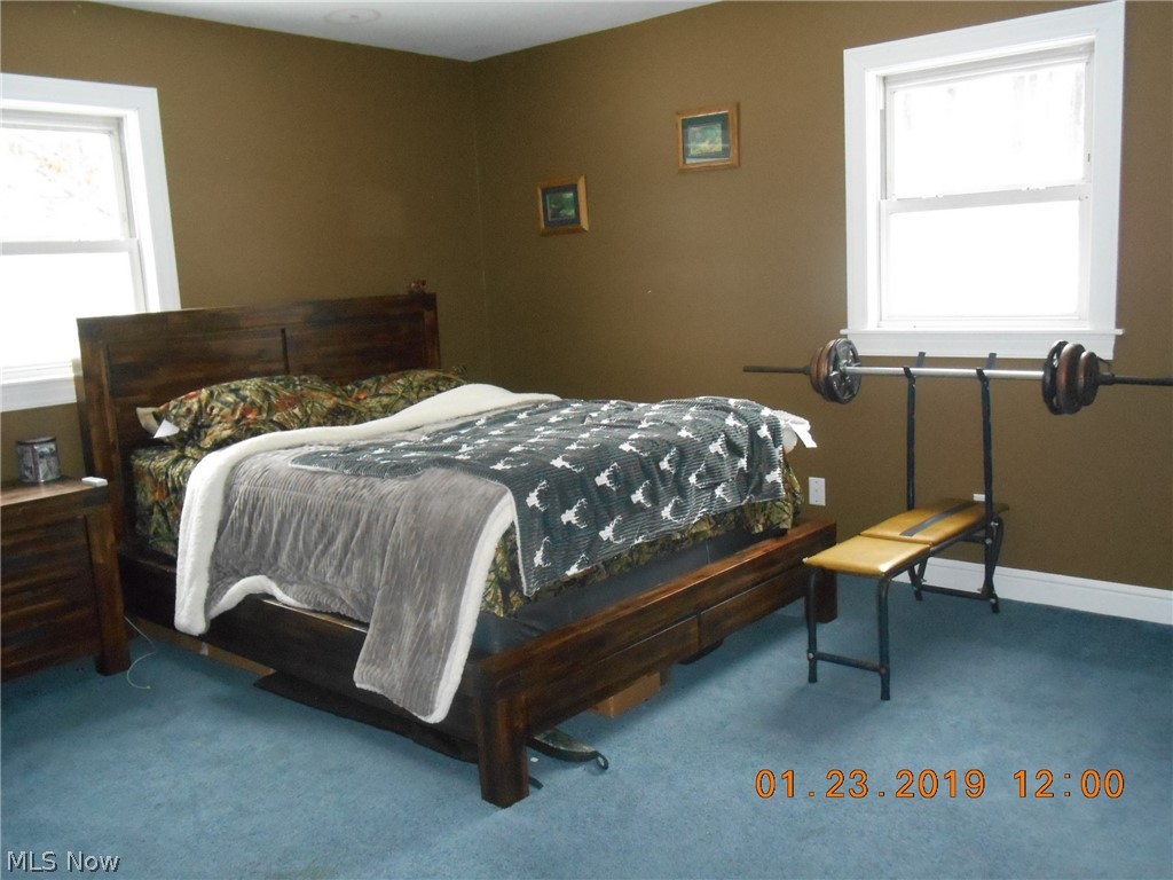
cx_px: 586
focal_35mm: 31
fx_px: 1050
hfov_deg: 58.4
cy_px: 440
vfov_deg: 45.4
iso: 800
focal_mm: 5.5
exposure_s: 1/25
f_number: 3.6
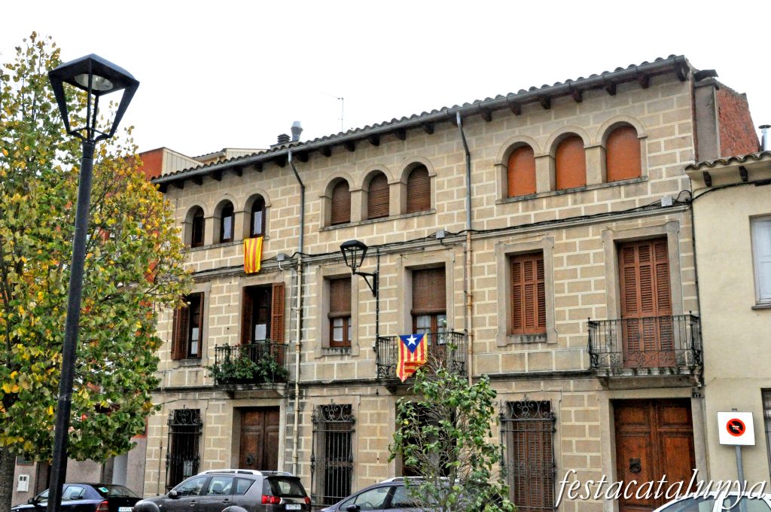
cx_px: 386
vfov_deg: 34.1
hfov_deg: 49.6
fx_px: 834
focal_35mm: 39
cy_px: 256
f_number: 25
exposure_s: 1/200
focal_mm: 26
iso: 1600
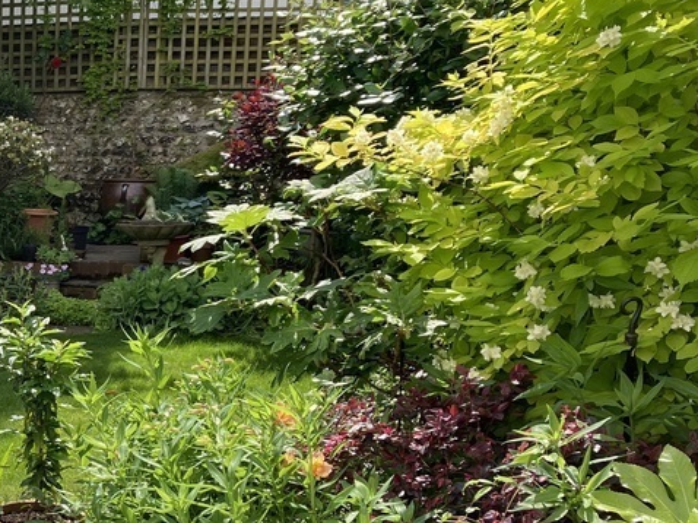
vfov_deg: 24.3
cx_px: -18
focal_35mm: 60
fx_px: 1209
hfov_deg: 29.8
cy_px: 355
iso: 32
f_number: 1.8
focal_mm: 3.99
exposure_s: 1/899
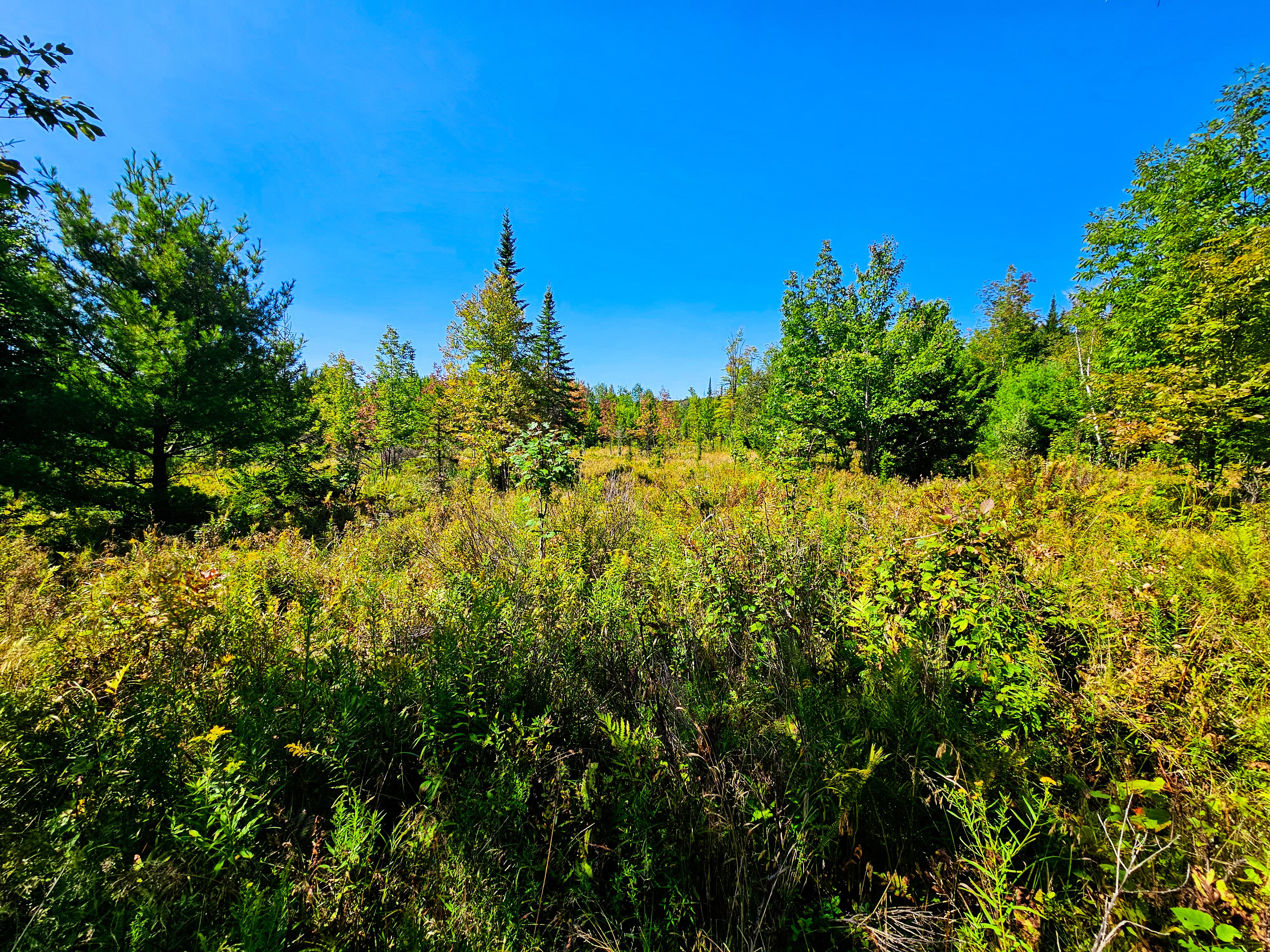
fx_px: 477
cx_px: 635
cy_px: 476
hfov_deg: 106.2
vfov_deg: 89.9
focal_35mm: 13
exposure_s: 1/1400
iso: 50
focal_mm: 2.2
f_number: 2.2
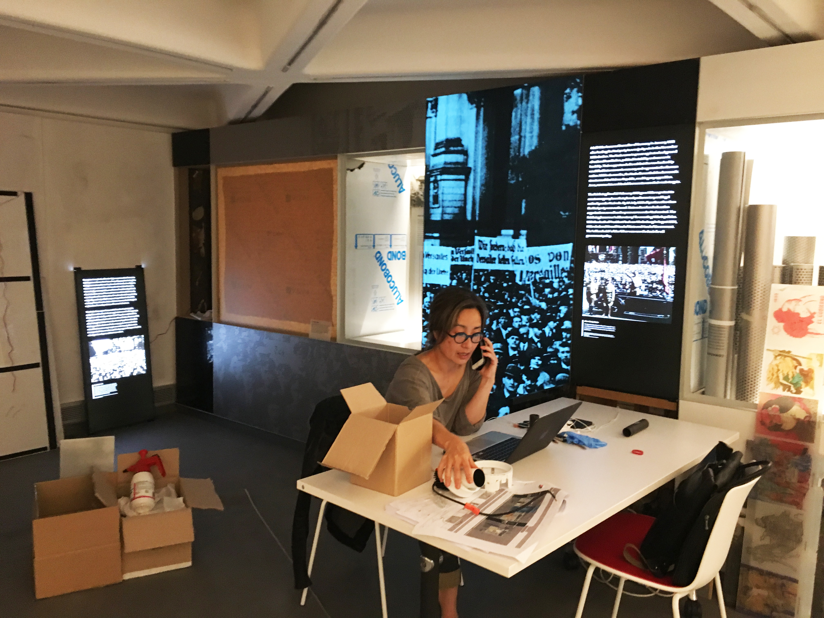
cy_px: 309
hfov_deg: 61.7
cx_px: 412
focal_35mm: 29
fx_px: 690
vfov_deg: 48.2
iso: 200
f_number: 2.2
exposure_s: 1/25
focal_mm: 4.15
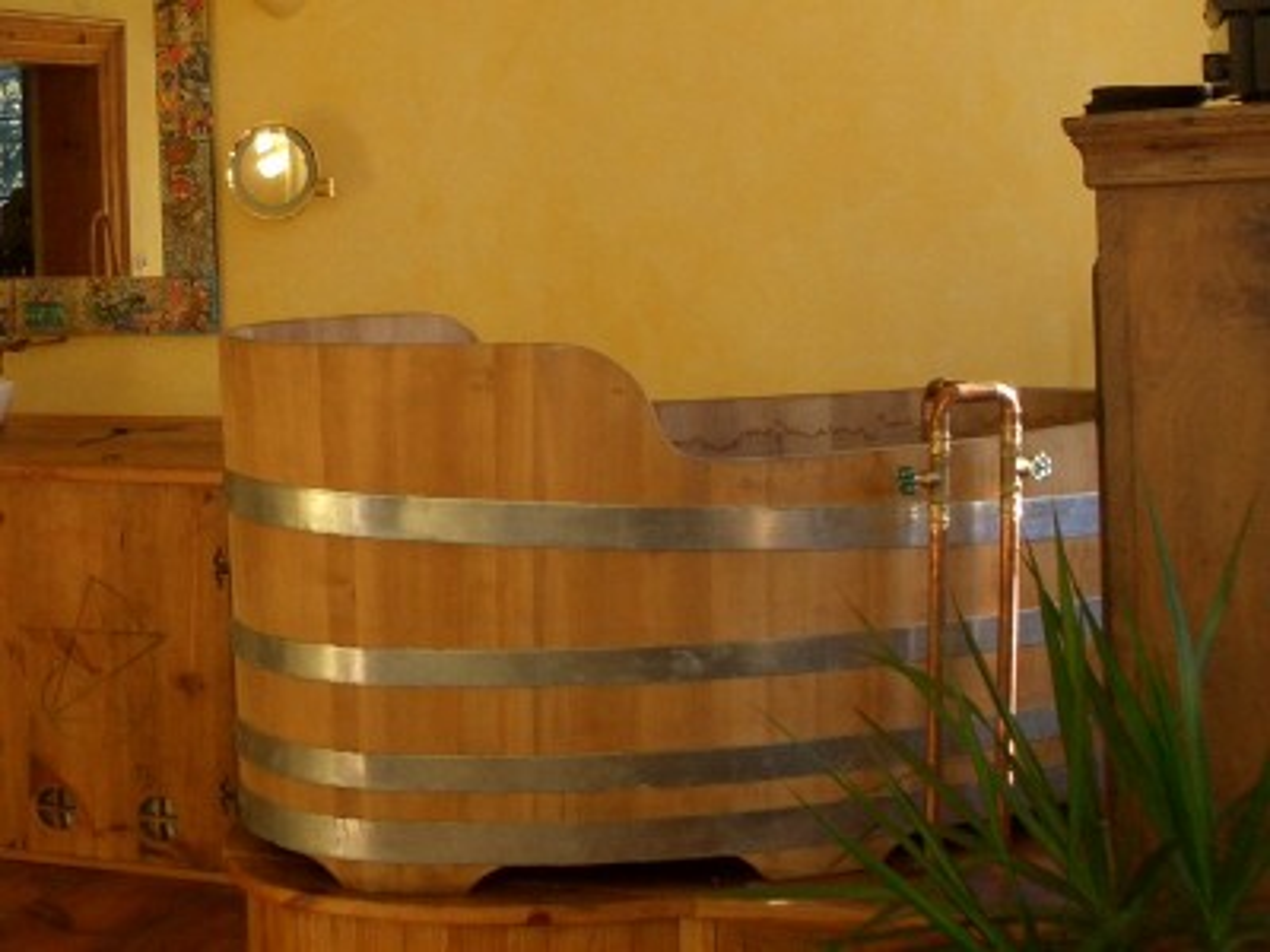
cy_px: 476
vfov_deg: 39.7
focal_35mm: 36
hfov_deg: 51.4
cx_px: 635
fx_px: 1321
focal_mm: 4.8
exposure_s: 1/100
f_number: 4
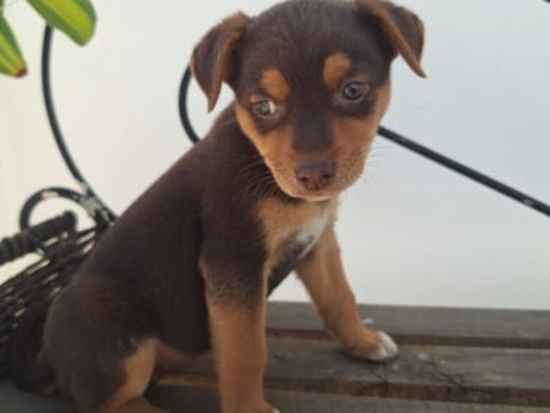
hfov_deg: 71.5
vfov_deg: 56.9
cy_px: 209
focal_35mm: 24
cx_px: 273
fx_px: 382
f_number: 1.8
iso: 40
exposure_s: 1/623
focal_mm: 5.54
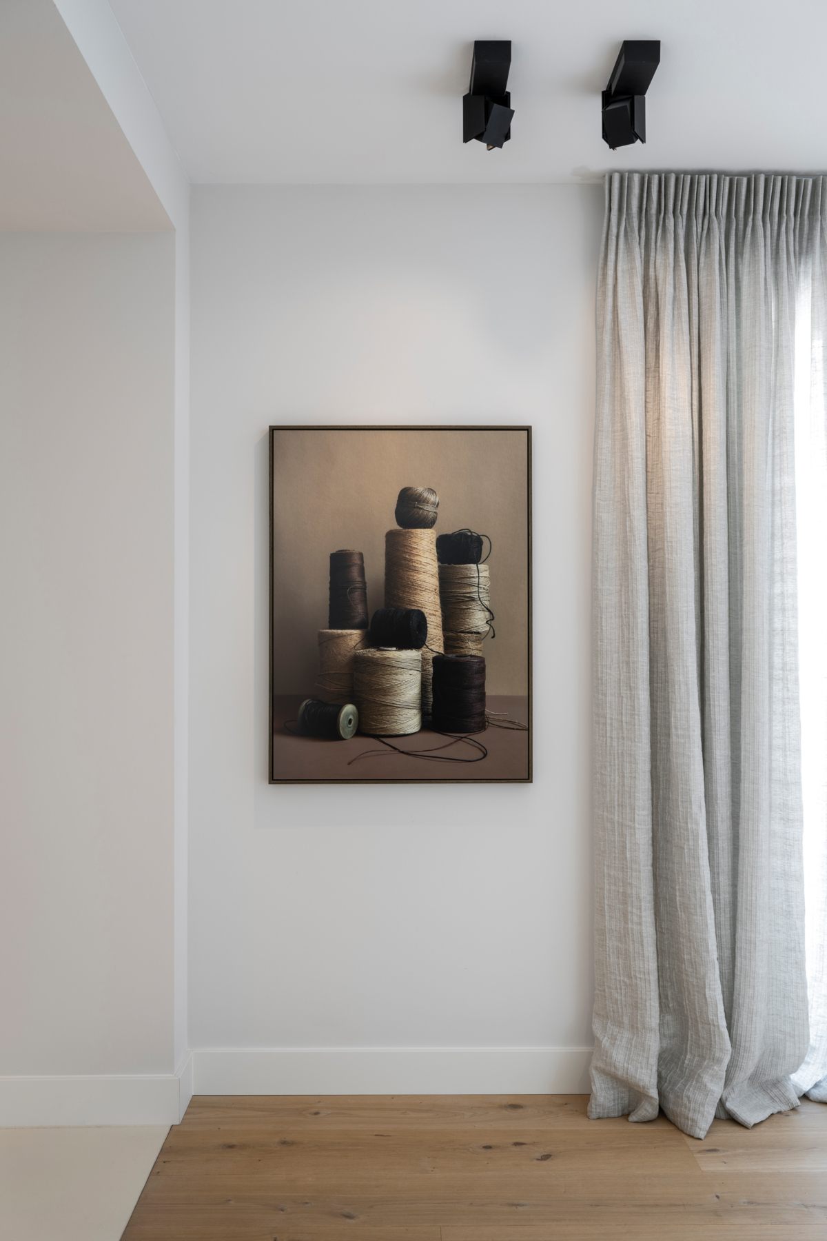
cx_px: 414
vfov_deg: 59.5
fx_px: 1085
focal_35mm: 32
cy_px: 620
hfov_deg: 41.7
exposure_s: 2
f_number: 9
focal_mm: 31.5
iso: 31
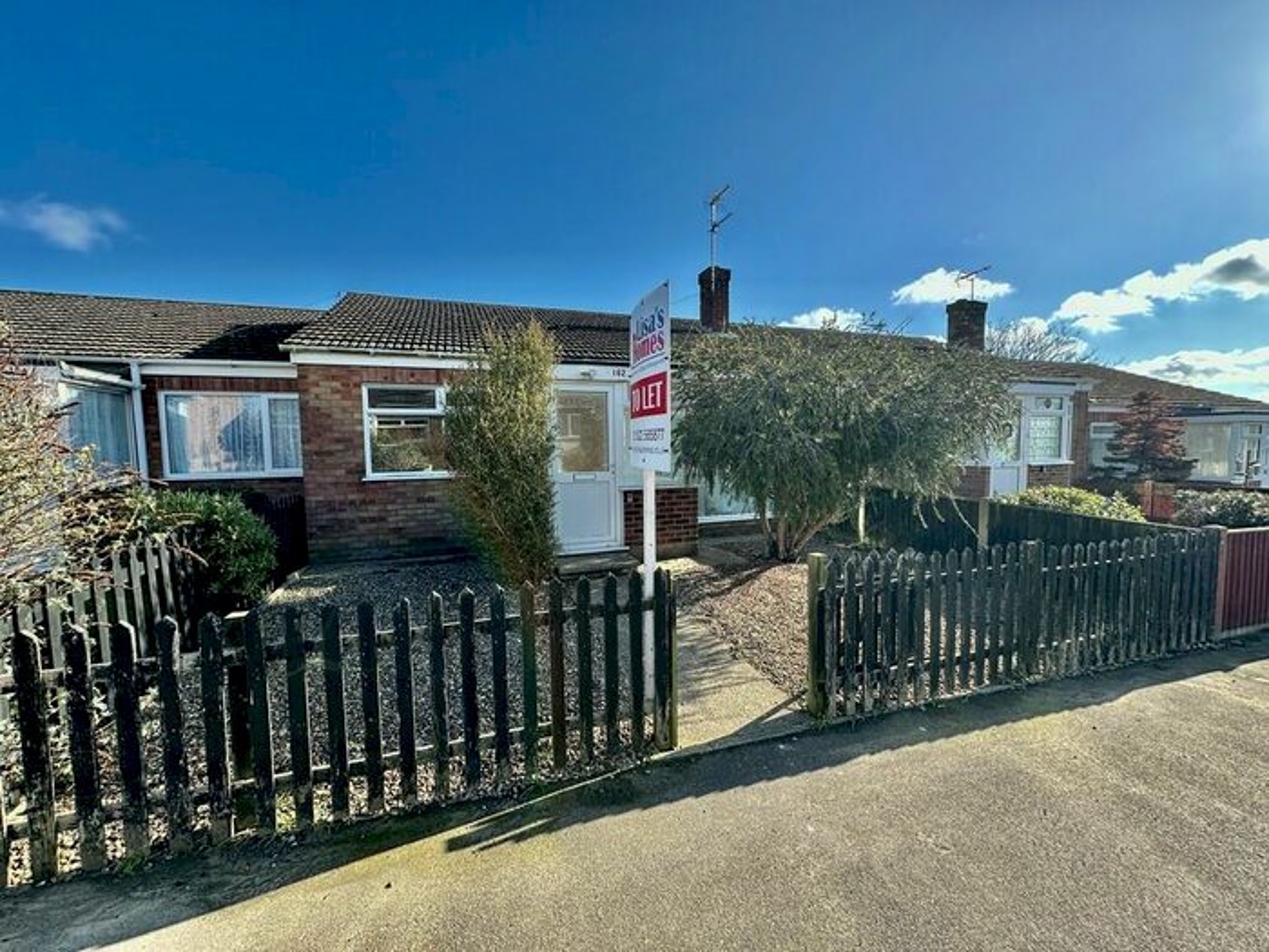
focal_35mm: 14
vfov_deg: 85.7
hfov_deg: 102.1
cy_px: 476
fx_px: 513
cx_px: 634
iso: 40
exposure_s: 1/584
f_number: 2.2
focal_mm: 2.22
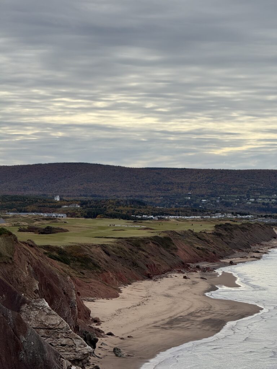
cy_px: 184
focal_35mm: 120
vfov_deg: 16.4
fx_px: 1280
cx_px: 138
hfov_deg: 12.3
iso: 50
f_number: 2.8
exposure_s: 1/1613
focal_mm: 15.66
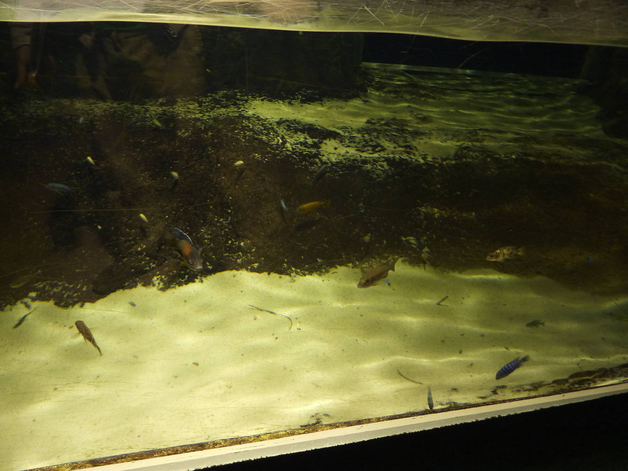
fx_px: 454
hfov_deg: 69.4
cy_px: 236
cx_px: 314
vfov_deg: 54.9
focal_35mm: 25
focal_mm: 4.1
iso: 250
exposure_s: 1/30
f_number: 3.3
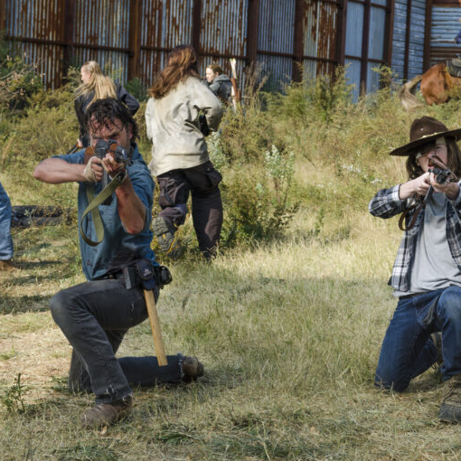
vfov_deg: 23.7
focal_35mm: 73
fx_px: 1100
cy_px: 230
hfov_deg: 23.6
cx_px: 271
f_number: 5
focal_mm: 38
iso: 200
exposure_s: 1/500
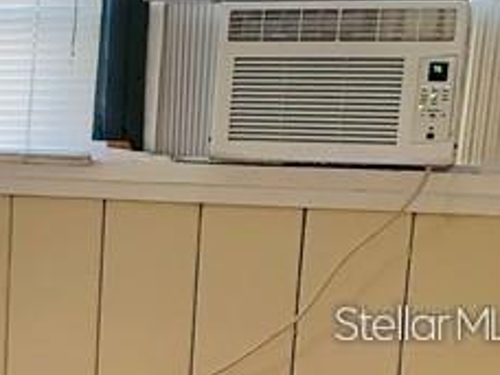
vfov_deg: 12.6
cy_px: 322
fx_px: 1690
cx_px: -581
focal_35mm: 117
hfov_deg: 13.6
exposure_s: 1/20
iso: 40
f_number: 1.8
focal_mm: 4.25
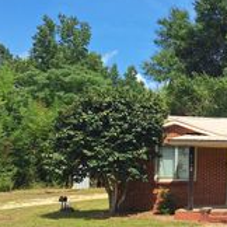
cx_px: 293
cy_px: 162
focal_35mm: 54
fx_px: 401
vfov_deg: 31.2
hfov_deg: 26.8
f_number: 1.8
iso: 40
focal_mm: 5.54
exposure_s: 1/2890
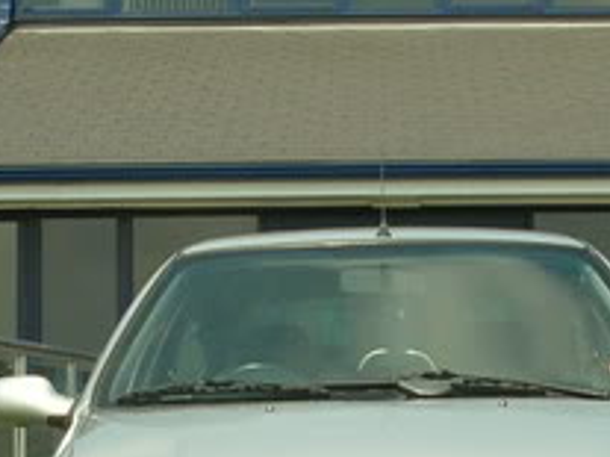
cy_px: 355
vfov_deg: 10.9
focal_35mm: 135
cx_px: 404
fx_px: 2378
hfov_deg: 14.6
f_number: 5.6
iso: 50
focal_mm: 5.8
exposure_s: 1/252
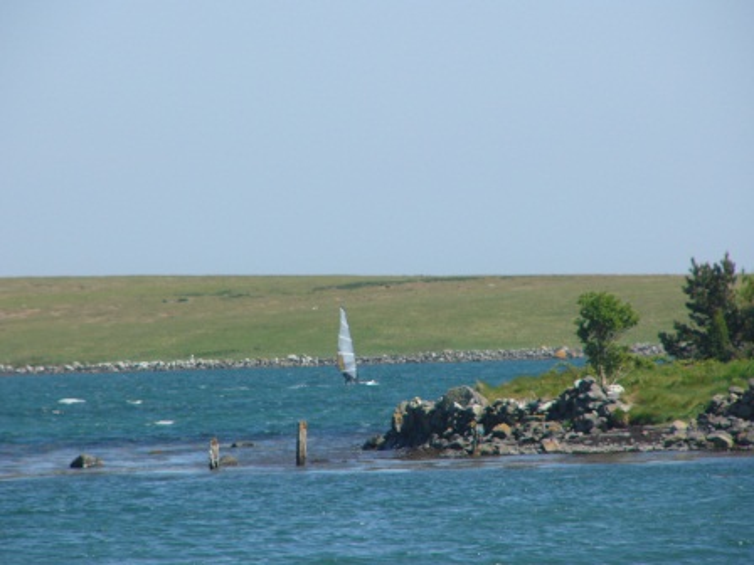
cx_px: 377
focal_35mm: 432
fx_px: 9410
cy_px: 282
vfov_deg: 3.4
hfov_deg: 4.6
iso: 50
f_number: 4.6
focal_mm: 72
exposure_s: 1/500
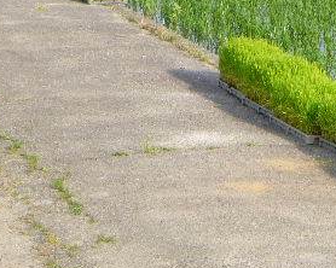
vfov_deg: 7.5
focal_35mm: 206
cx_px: 382
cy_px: 74
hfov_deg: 9.3
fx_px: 2047
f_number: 5.7
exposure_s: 1/125
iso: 100
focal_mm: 15.3
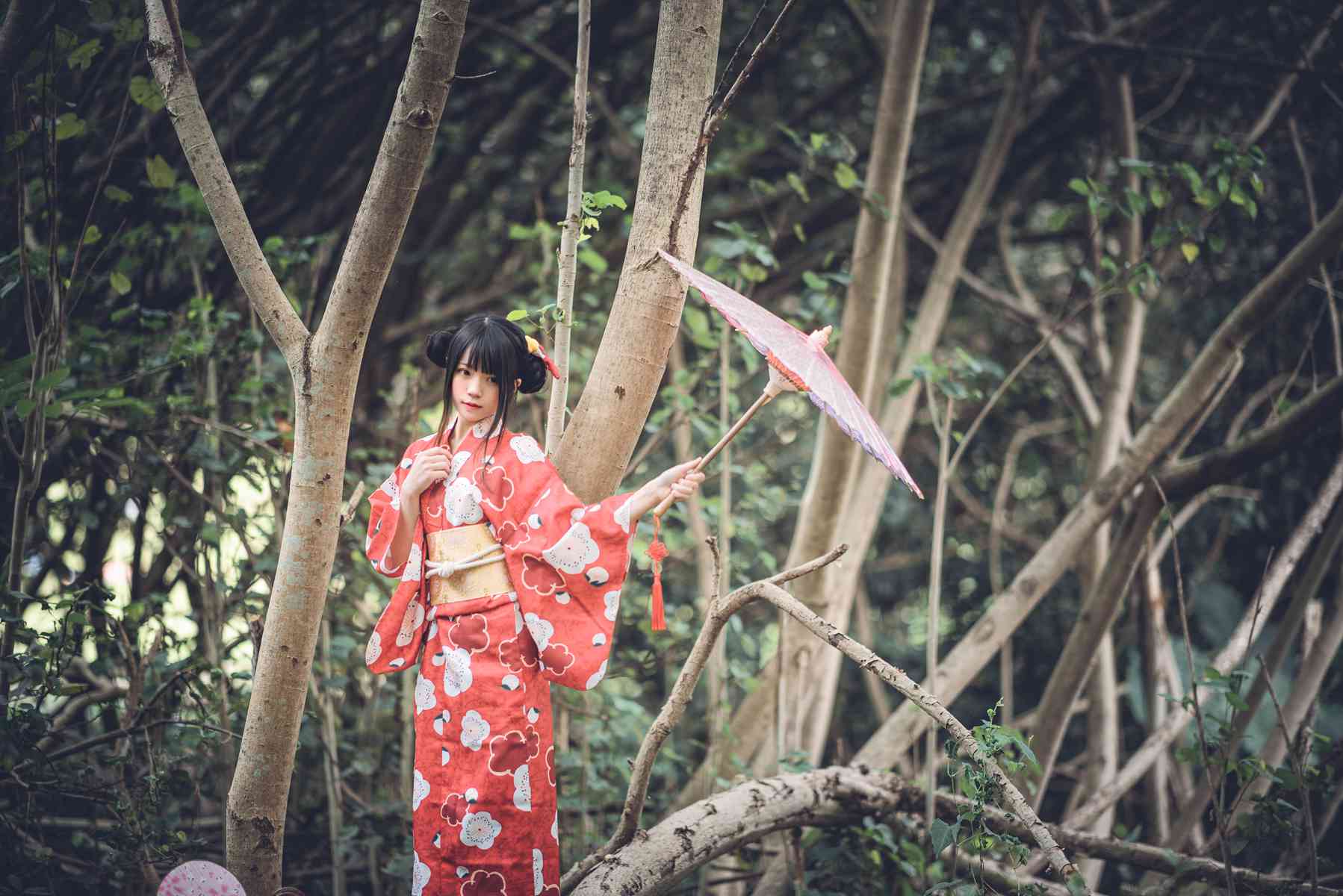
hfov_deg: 19.5
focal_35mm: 105
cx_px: 672
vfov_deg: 13.1
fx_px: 3918
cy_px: 448
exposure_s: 1/125
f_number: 1.4
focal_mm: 105
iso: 100
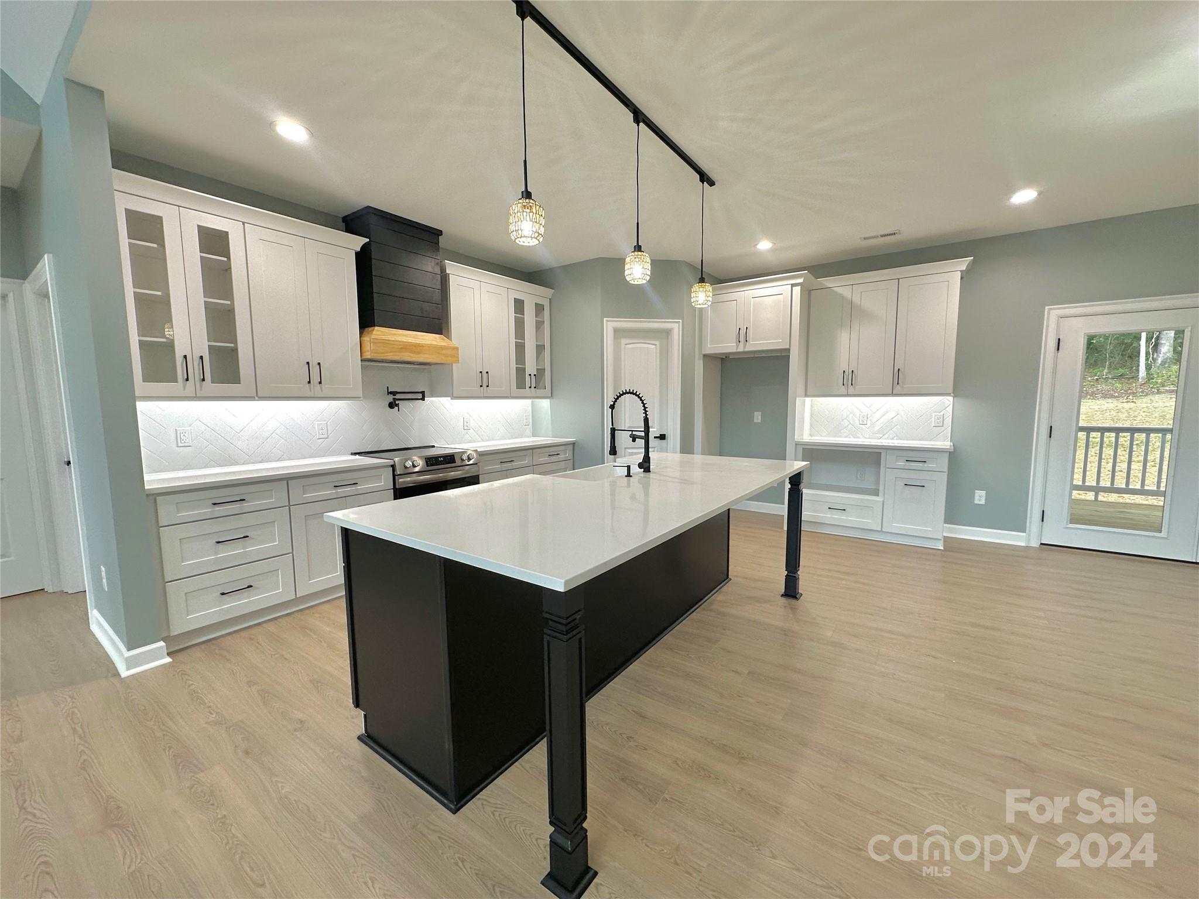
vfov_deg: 85.7
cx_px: 600
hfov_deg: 102.1
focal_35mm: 14
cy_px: 450
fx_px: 485
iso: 125
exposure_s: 1/120
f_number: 2.2
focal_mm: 2.22
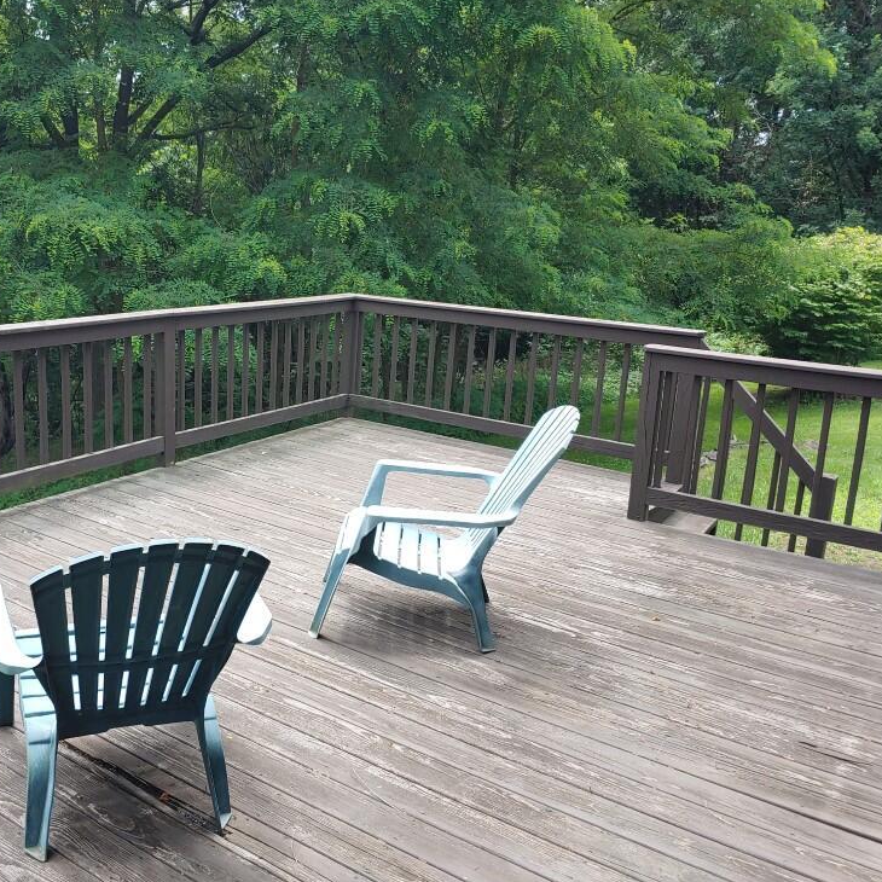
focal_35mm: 31
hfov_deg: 51.5
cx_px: 291
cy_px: 420
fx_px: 894
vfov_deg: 52.5
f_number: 1.5
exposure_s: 1/571
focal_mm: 4.23
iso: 50
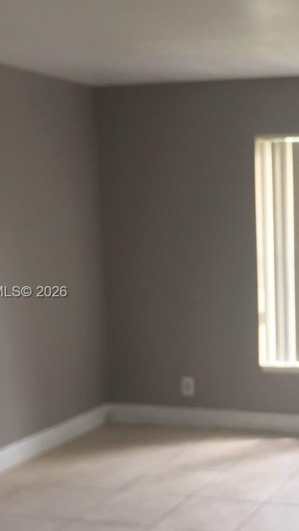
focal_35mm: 57
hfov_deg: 19.8
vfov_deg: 36.6
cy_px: 293
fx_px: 803
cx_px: 360
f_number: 2.2
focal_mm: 4.15
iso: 40
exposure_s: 1/30
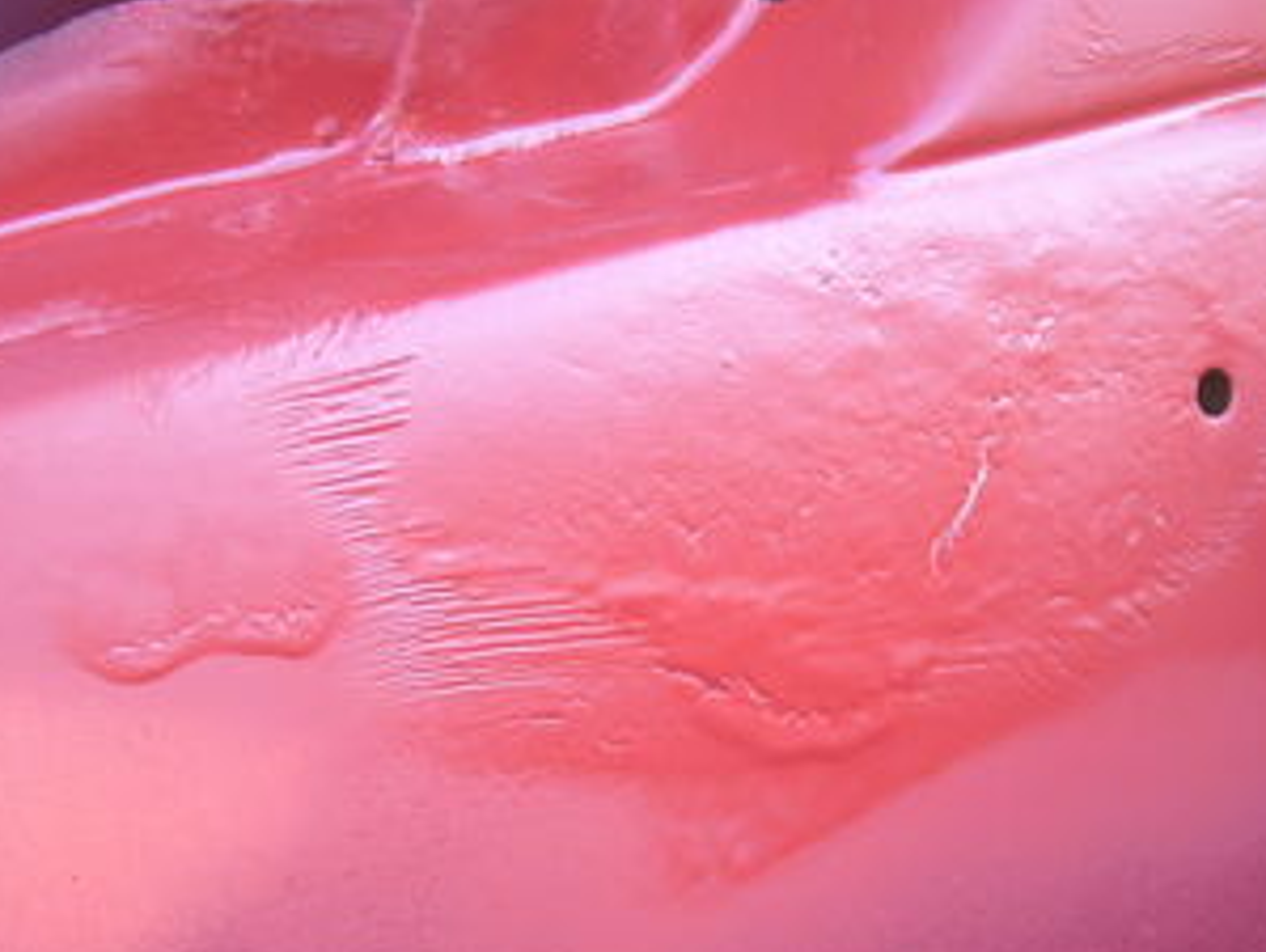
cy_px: 609
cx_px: 716
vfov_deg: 19.1
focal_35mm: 77
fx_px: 2819
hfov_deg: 25.3
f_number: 2.7
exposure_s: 1/30
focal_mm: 6
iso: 100
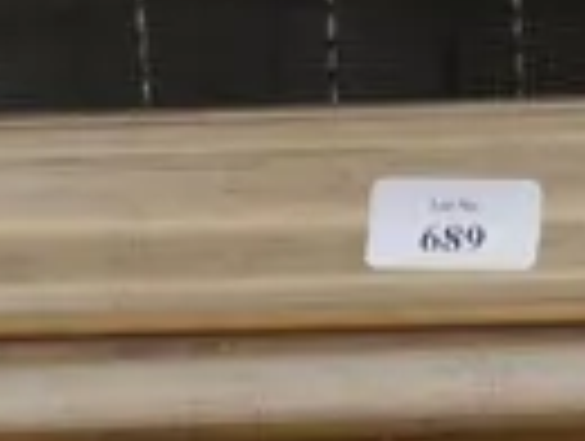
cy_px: 1604
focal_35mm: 267
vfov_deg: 5.1
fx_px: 4521
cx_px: 450
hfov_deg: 7.4
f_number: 4
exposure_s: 1/60
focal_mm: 17
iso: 500
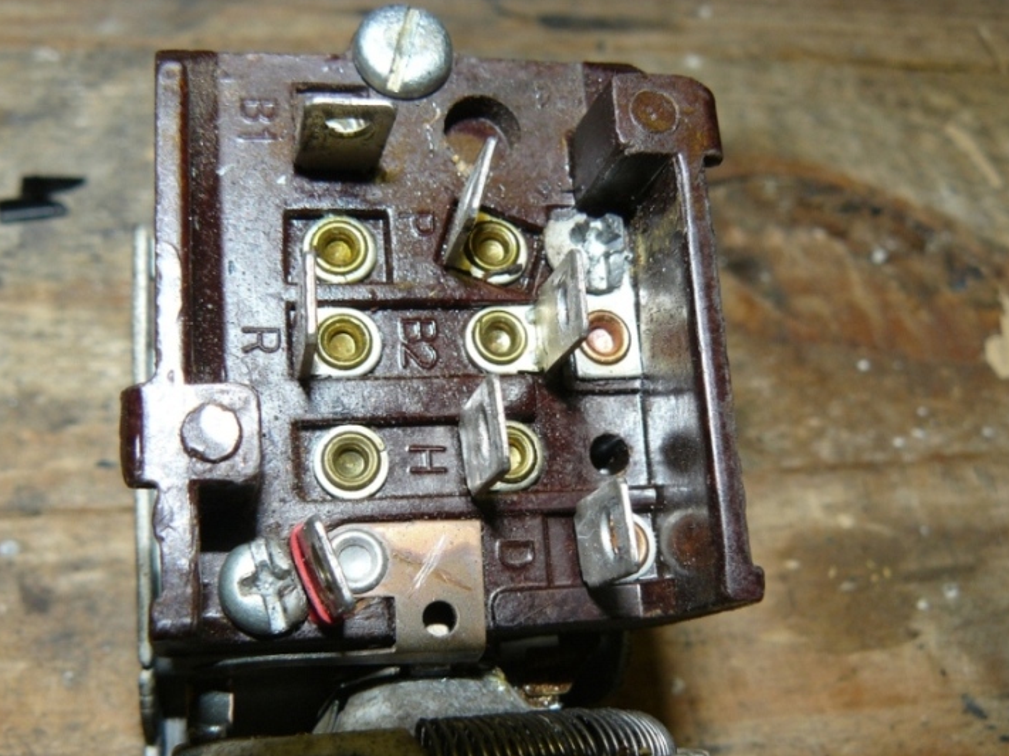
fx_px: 1224
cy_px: 431
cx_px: 433
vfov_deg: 34.3
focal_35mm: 42
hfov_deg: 44.7
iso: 100
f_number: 4
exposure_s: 1/30
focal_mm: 6
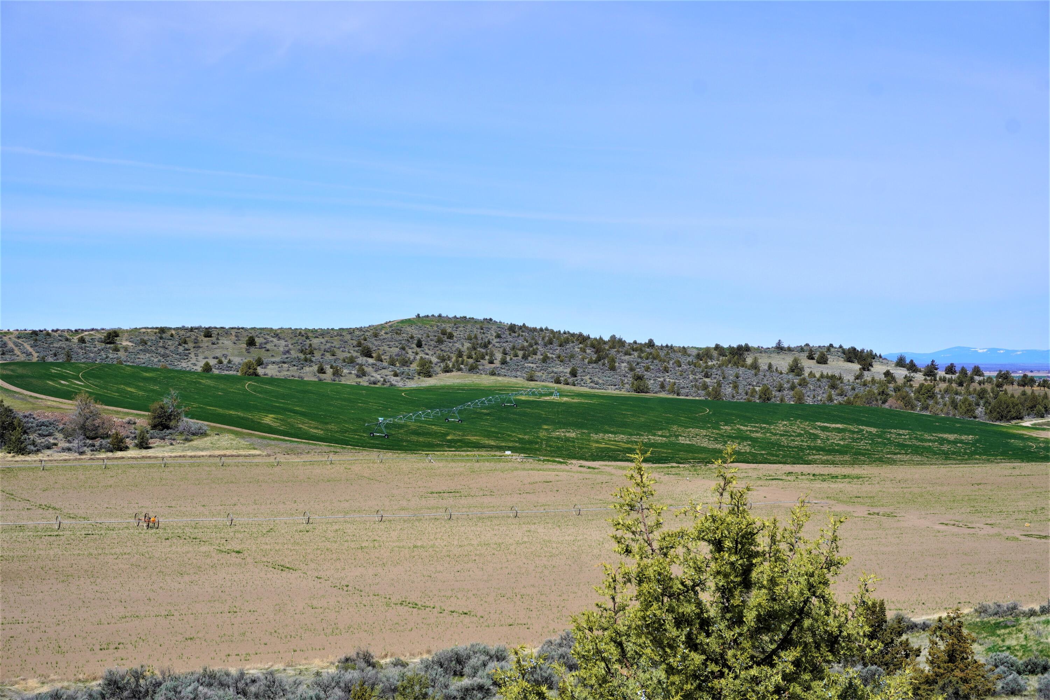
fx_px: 1487
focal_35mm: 51
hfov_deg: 38.9
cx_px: 525
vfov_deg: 26.5
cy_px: 350
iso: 100
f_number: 11
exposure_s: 1/200
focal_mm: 34
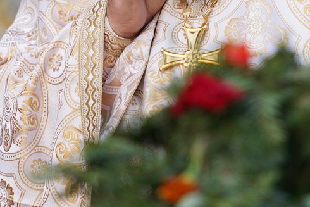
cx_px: 223
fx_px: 5693
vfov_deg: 2.1
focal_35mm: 661
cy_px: -95
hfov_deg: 3.1
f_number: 2.8
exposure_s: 1/400
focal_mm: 200
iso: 160
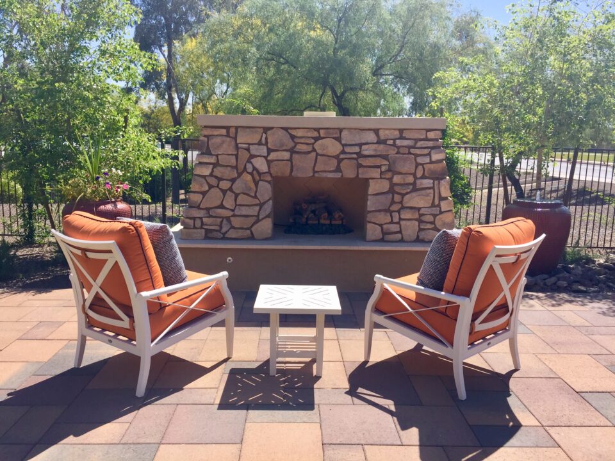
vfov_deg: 48.2
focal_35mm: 29
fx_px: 515
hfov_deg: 61.7
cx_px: 308
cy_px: 230
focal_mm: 4.15
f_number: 2.2
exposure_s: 1/1412
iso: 32
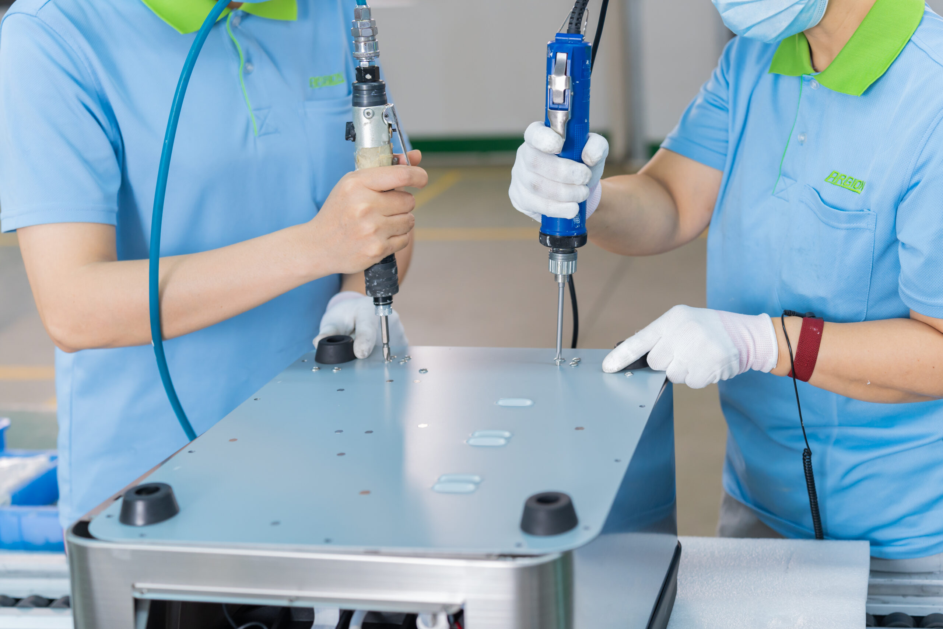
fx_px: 1205
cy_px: 314
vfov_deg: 29.2
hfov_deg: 42.7
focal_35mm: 46
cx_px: 472
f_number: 2.8
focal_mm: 46
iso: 1000
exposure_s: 1/125
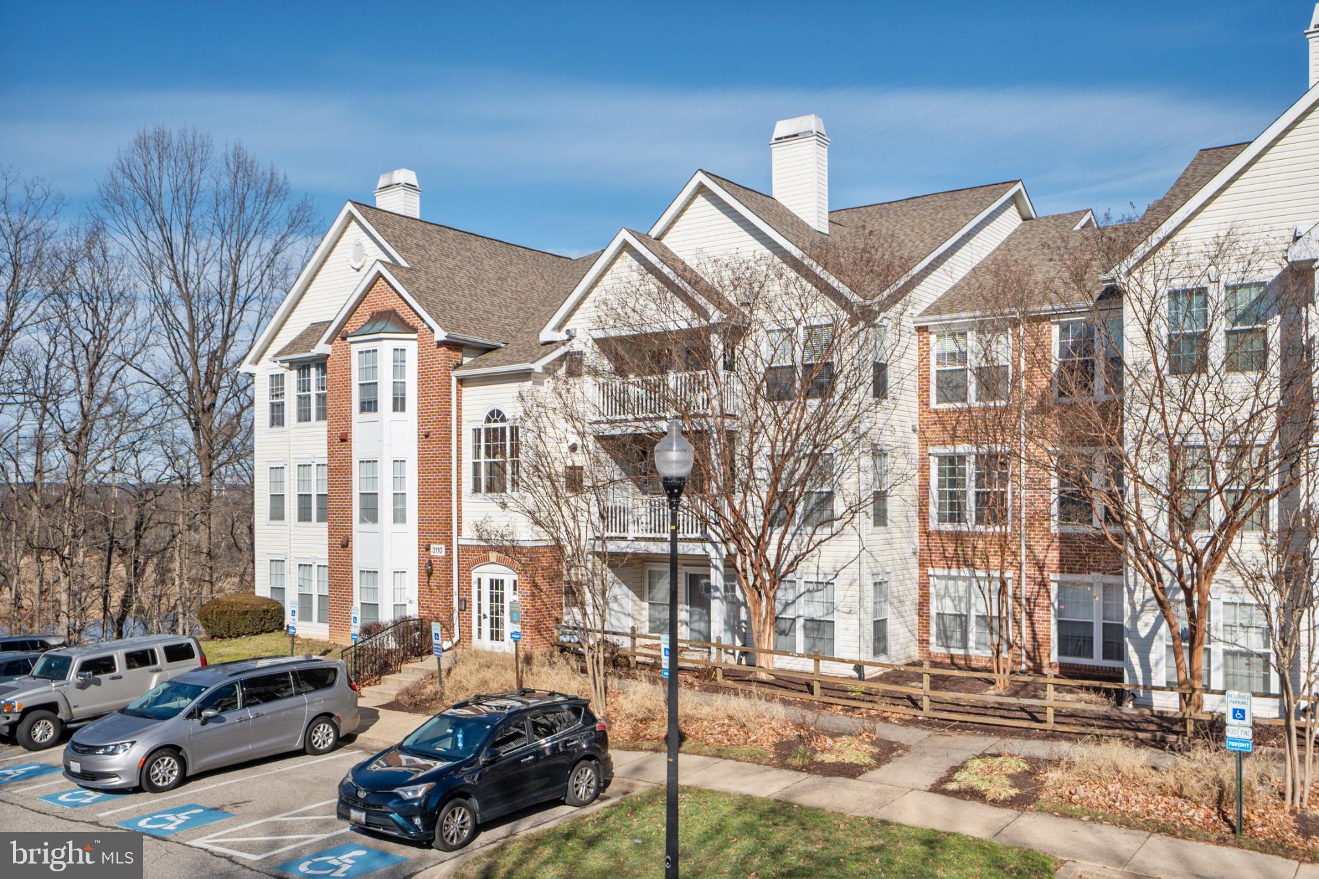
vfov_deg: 43.6
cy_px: 440
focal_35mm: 30
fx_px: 1099
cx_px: 660
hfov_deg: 61.9
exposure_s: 1/100
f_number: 9
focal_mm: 20
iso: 100
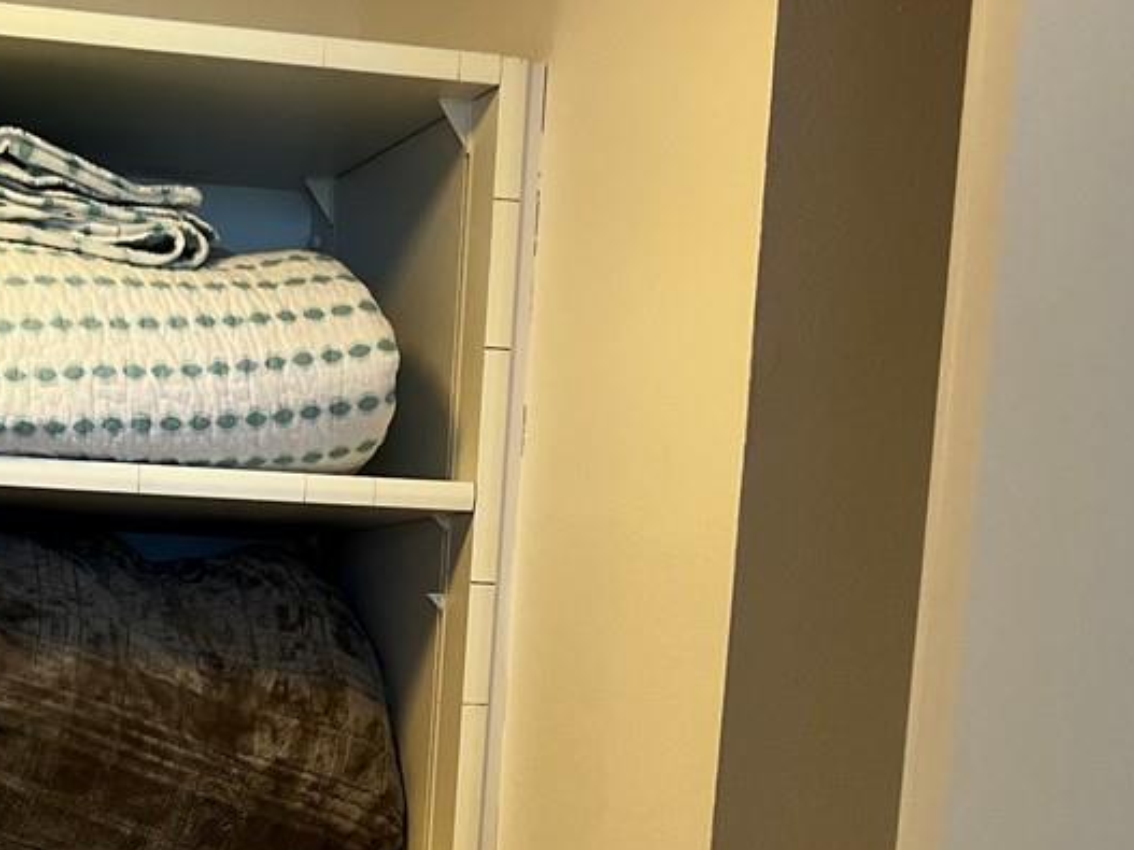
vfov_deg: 17.3
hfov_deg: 24.0
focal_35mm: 79
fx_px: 2587
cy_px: 1168
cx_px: 110
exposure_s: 1/120
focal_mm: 5.7
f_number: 1.5
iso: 125
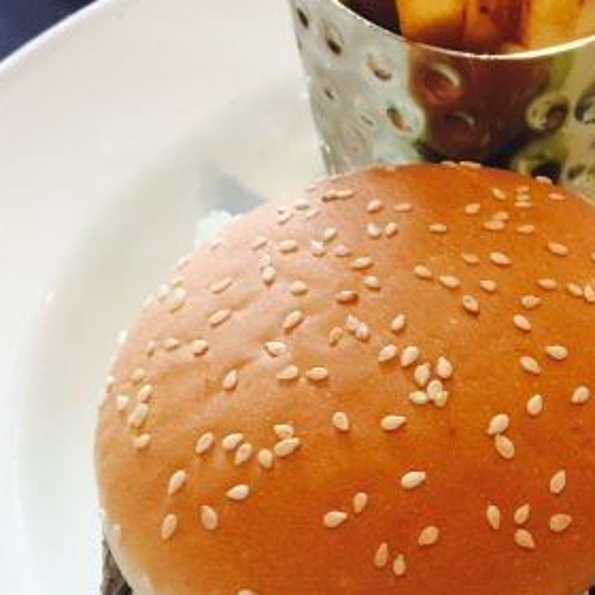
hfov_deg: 26.1
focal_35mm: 64
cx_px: 528
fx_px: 1245
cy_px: 202
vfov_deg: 26.7
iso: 125
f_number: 2.2
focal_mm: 4.15
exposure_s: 1/10
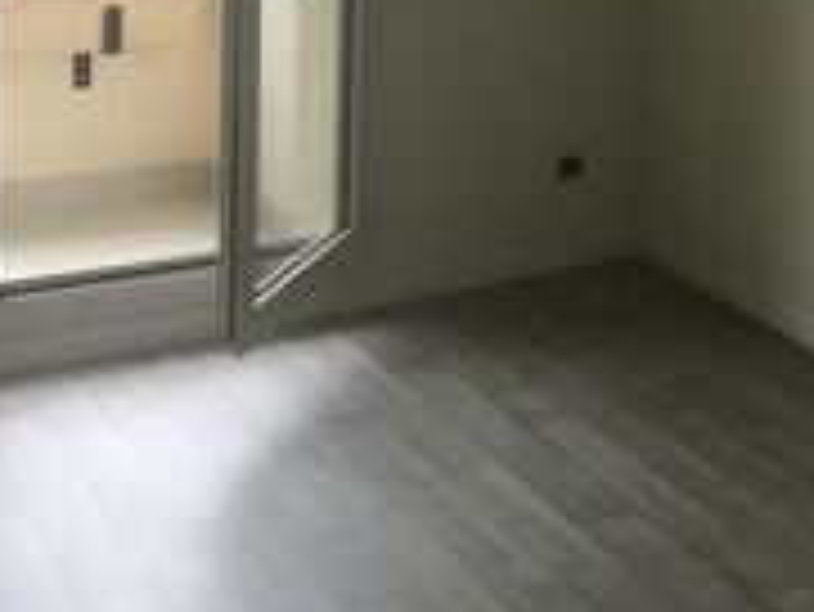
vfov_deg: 17.5
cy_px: -40
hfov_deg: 22.5
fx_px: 1930
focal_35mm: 82
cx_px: 890
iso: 40
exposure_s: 1/100
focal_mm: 3.3
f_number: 2.4
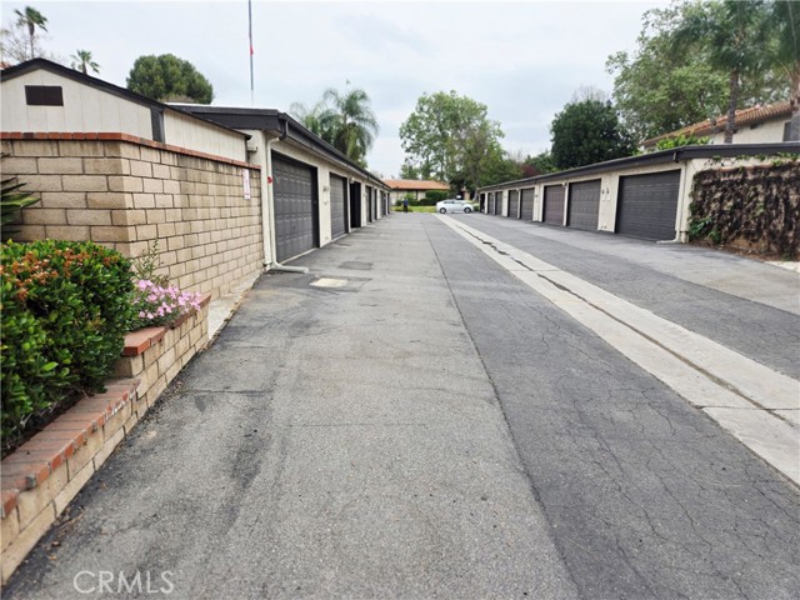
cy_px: 300
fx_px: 532
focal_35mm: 23
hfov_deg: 73.9
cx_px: 400
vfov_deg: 58.9
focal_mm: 5.4
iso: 25
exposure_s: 1/714
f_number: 1.8
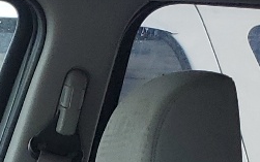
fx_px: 1247
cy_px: 556
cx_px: -269
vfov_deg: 6.5
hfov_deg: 10.8
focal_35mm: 176
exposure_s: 1/400
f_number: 1.5
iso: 50
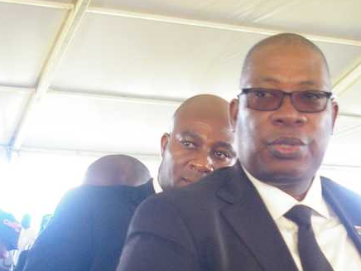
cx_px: 286
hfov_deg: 22.7
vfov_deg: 17.1
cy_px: 234
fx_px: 889
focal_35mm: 85
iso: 1600
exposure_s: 1/90
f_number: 4
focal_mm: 23
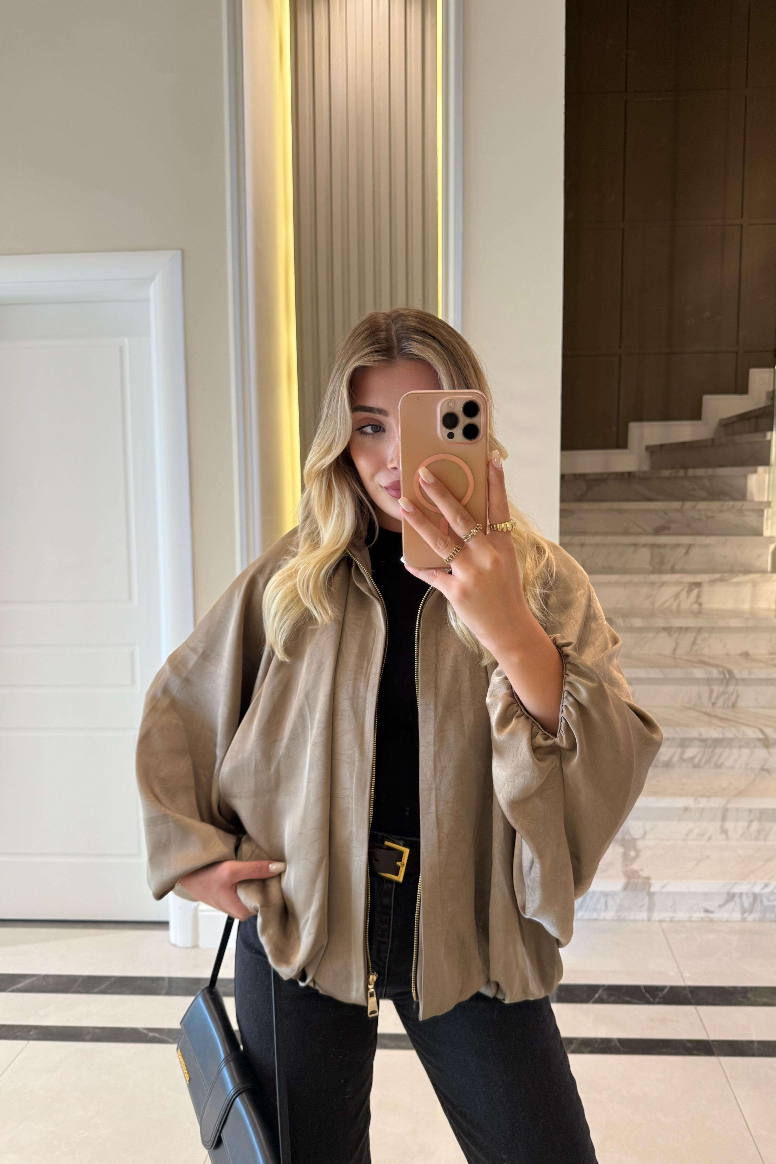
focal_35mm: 25
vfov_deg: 71.5
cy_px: 582
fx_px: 808
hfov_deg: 51.2
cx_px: 432
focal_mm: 6.76
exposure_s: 1/50
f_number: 1.78
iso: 125
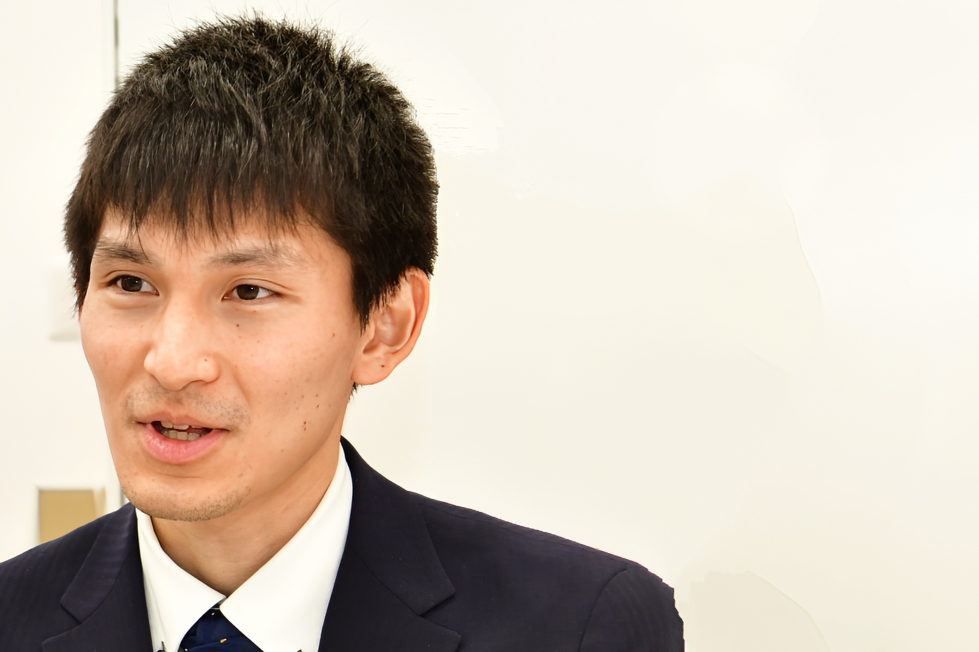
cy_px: 448
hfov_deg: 23.1
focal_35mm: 87
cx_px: 217
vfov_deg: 15.7
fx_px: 2366
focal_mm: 48
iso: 640
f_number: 4.5
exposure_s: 1/125
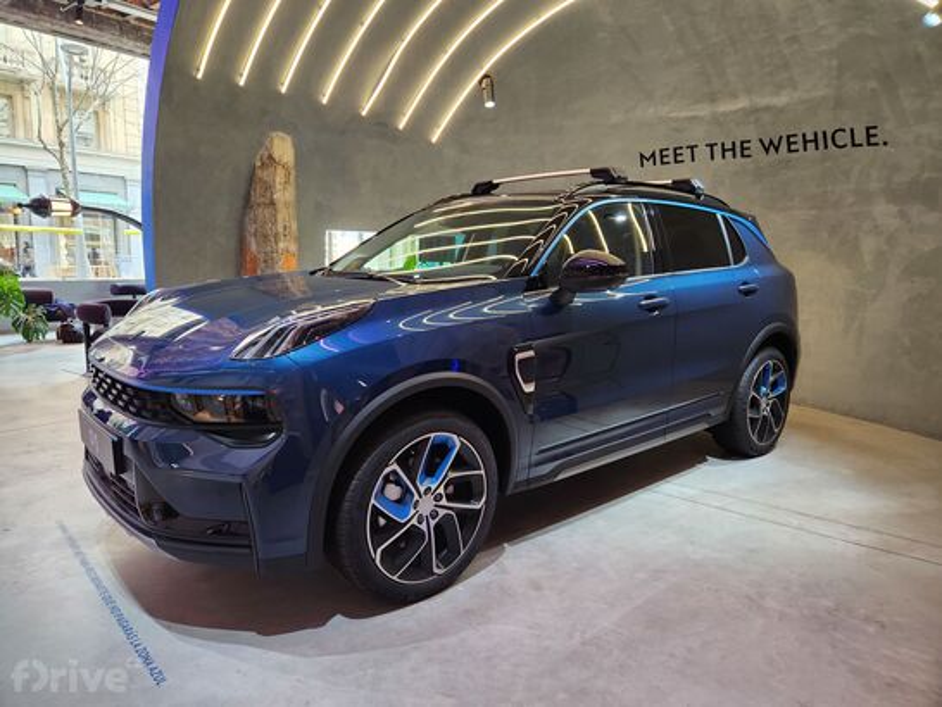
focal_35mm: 23
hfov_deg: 73.9
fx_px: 626
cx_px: 471
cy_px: 354
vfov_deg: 58.9
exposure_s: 1/51
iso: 100
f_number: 1.8
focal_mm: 5.4
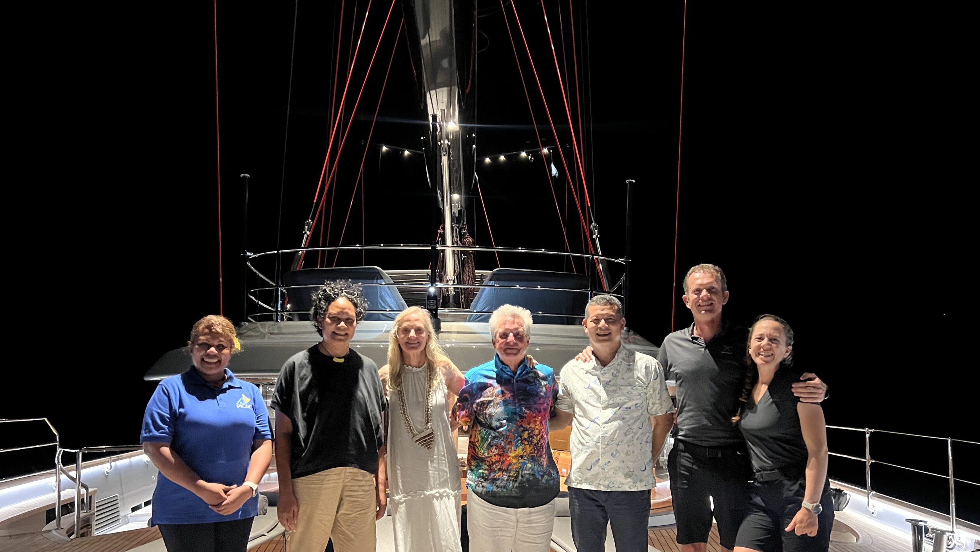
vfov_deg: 39.7
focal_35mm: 29
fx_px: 754
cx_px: 485
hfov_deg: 66.1
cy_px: 372
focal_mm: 5.7
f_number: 1.5
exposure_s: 1/30
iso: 800
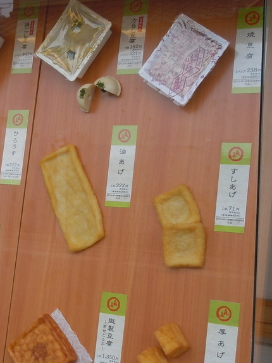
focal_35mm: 69
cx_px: 43
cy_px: 187
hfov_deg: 21.0
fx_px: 723
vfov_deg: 28.2
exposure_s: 1/320
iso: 100
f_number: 4
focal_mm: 5.9
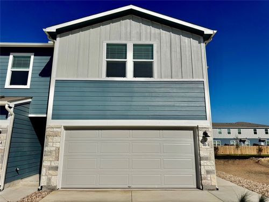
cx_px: 134
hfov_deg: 71.6
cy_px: 101
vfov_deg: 56.8
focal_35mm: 24
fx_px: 187
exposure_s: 1/15152
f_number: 1.78
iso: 64
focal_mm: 6.76
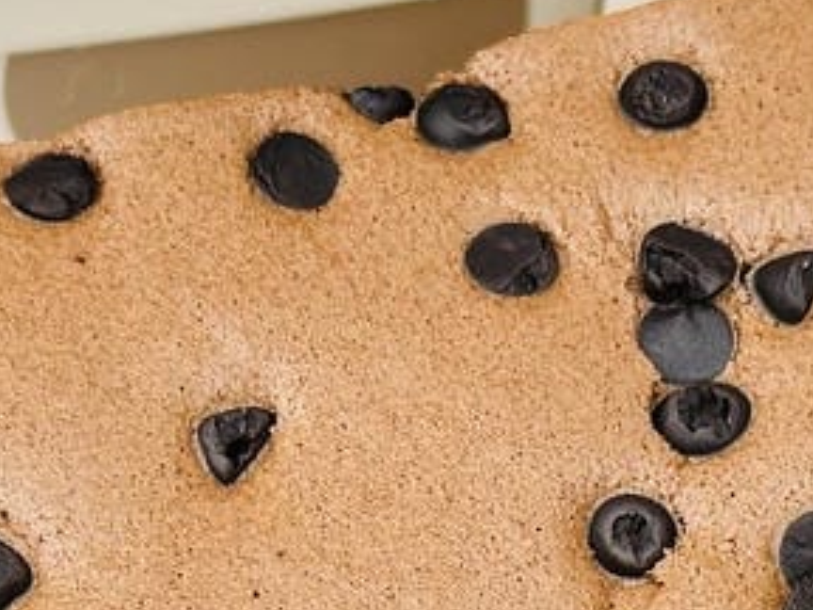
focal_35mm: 200
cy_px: 799
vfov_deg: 7.3
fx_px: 4697
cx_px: 553
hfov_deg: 9.9
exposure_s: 1/166
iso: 64
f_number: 1.78
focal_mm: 6.86
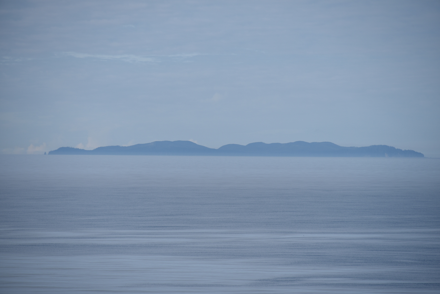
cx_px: 220
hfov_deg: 8.2
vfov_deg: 5.5
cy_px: 147
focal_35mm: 250
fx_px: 3056
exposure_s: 1/500
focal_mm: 250
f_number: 7.1
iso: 100
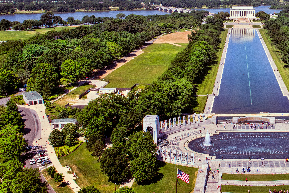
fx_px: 442
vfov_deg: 24.3
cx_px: 244
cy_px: 46
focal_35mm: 55
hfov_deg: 34.7
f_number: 11
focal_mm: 29
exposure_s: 1/800
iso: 640
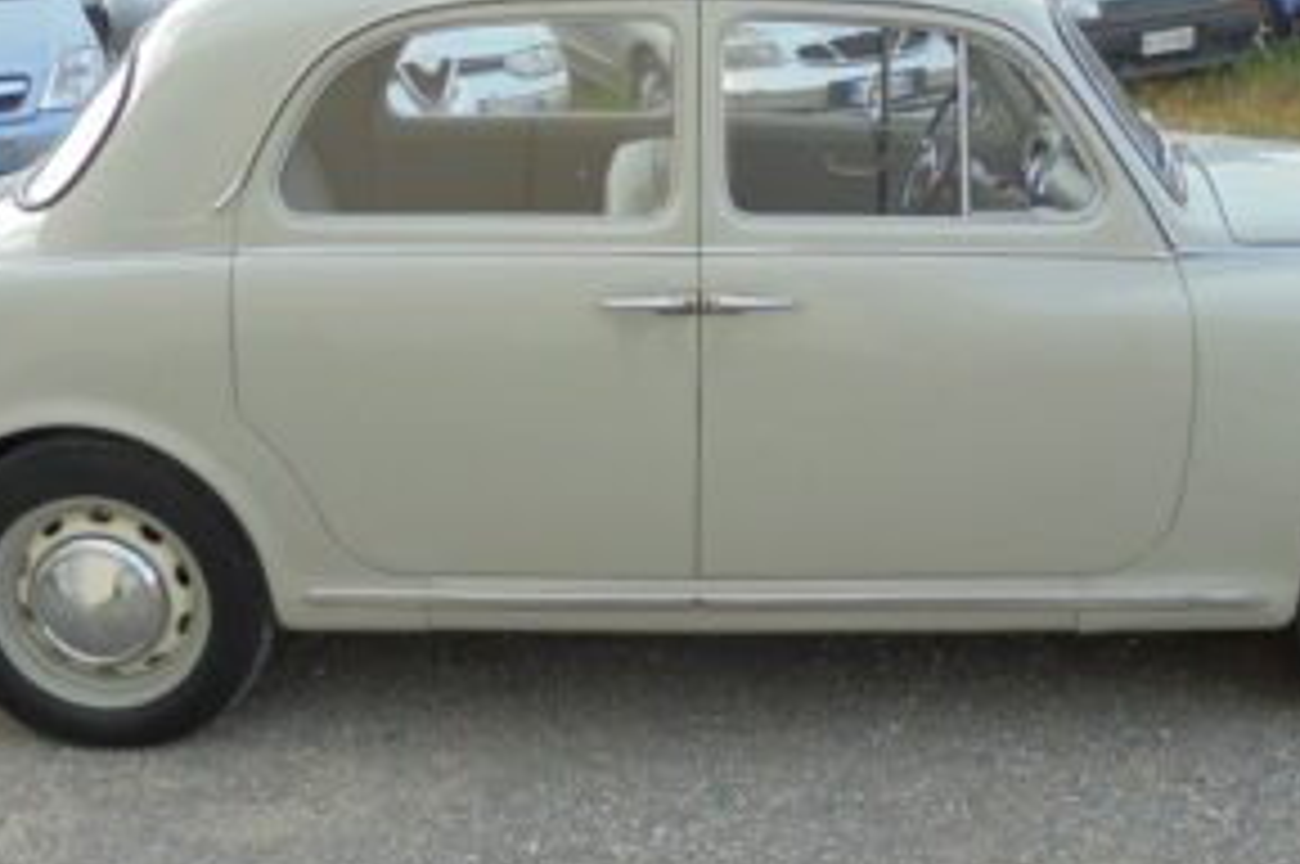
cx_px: 684
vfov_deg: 28.0
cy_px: 389
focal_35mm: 48
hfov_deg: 41.1
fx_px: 1731
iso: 100
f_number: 3.5
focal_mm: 4.6
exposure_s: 1/125
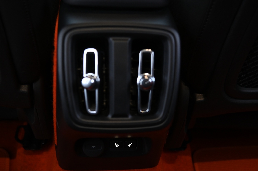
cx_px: 119
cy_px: 101
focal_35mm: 47
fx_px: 337
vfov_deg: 28.5
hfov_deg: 41.9
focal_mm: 38
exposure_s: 1/10
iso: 2000
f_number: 4
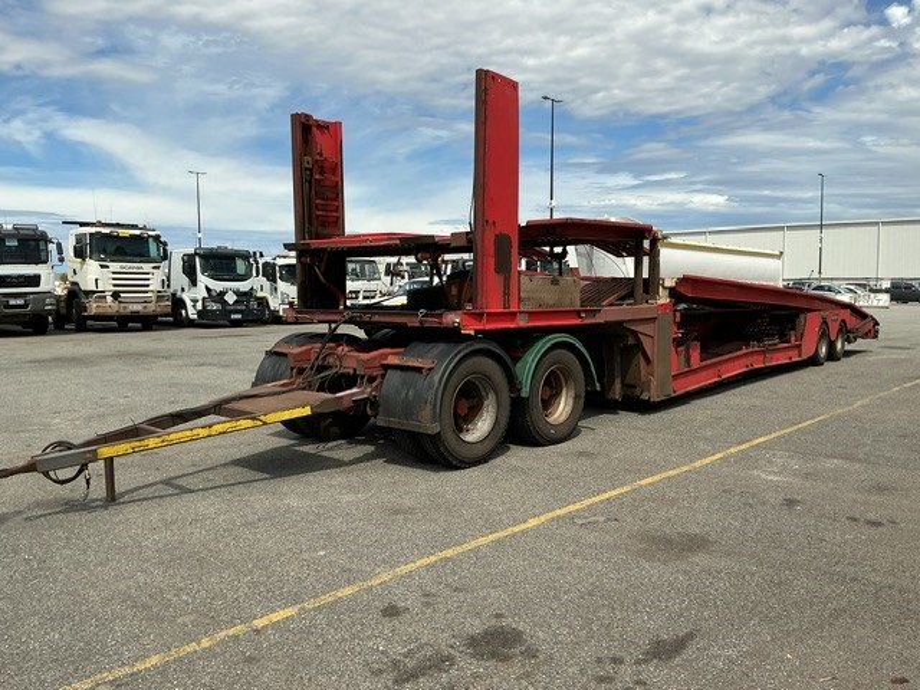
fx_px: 771
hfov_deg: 61.7
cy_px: 345
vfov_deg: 48.2
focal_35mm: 29
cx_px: 460
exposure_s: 1/2667
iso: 25
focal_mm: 3
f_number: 1.8
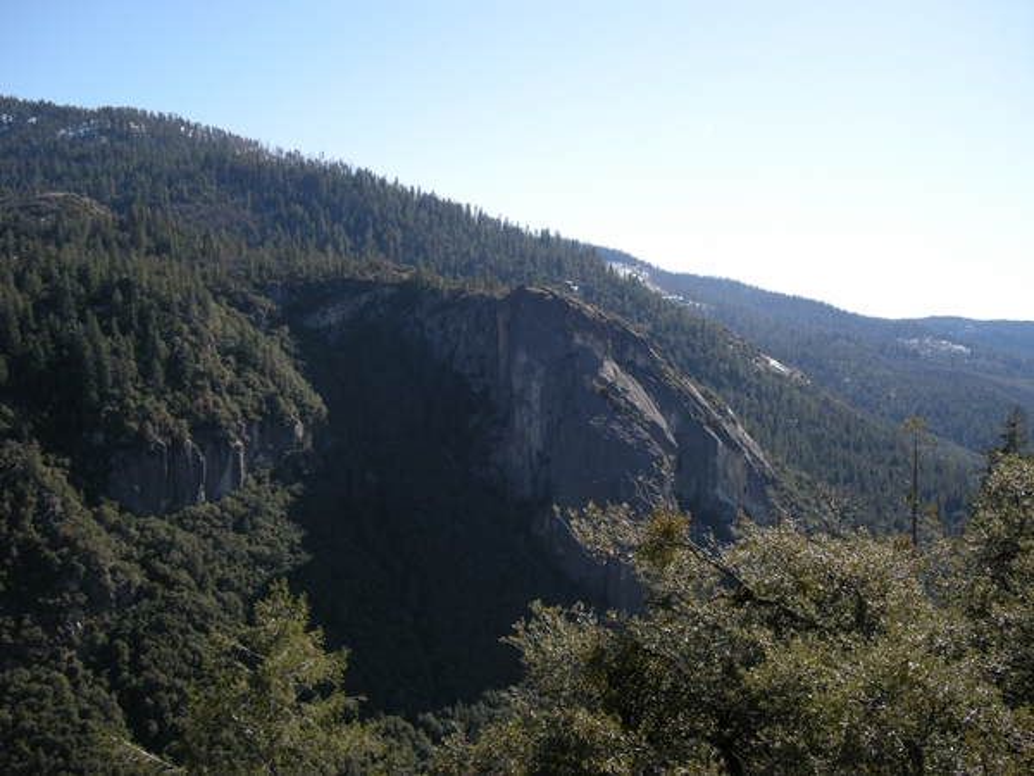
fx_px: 1105
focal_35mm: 37
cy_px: 388
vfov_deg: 38.7
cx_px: 517
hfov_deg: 50.1
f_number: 2.8
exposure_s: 1/565
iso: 64
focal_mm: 7.9
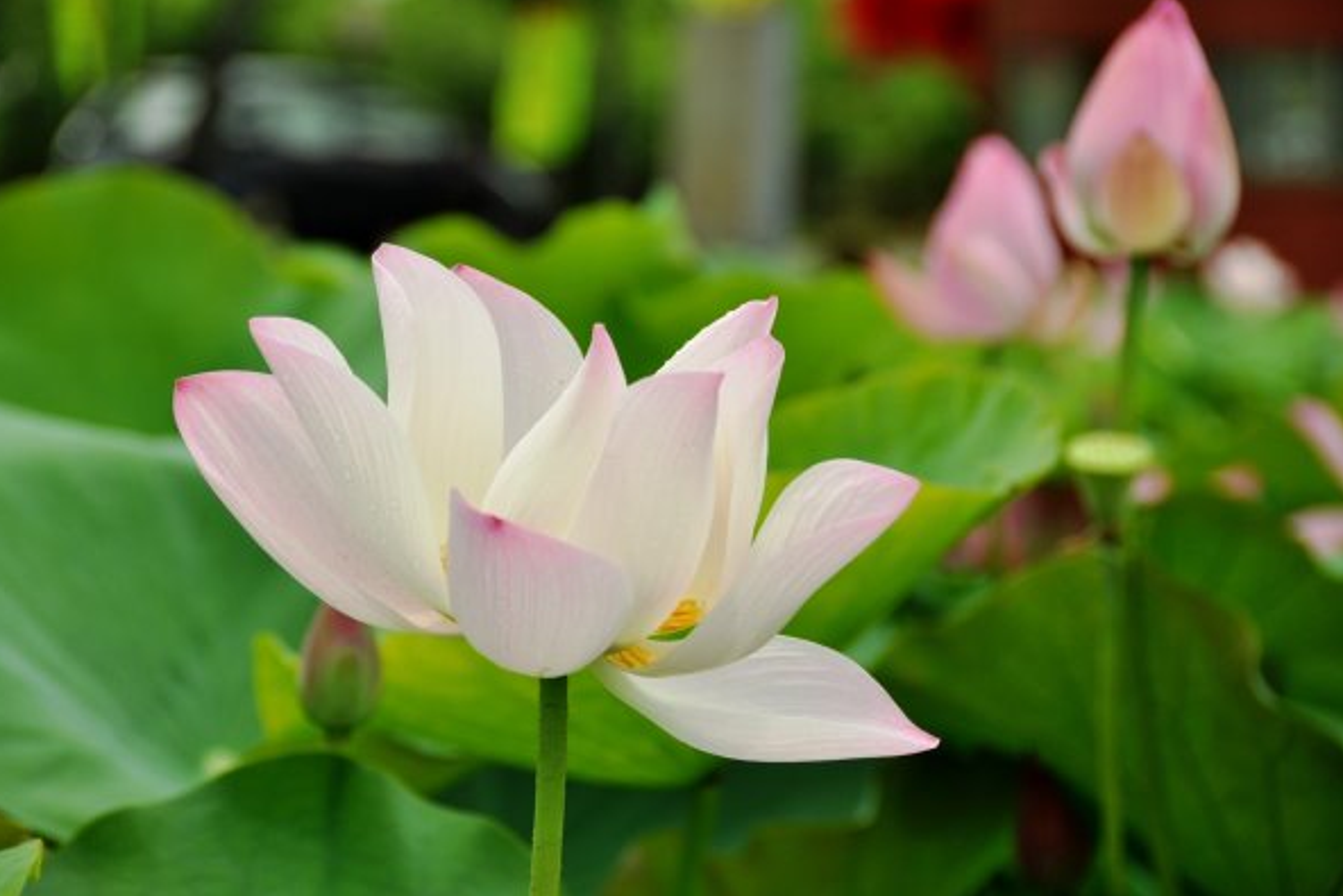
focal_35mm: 170
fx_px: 6343
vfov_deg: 8.1
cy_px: 446
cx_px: 667
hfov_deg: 12.1
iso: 400
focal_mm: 112
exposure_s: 1/1600
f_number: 8
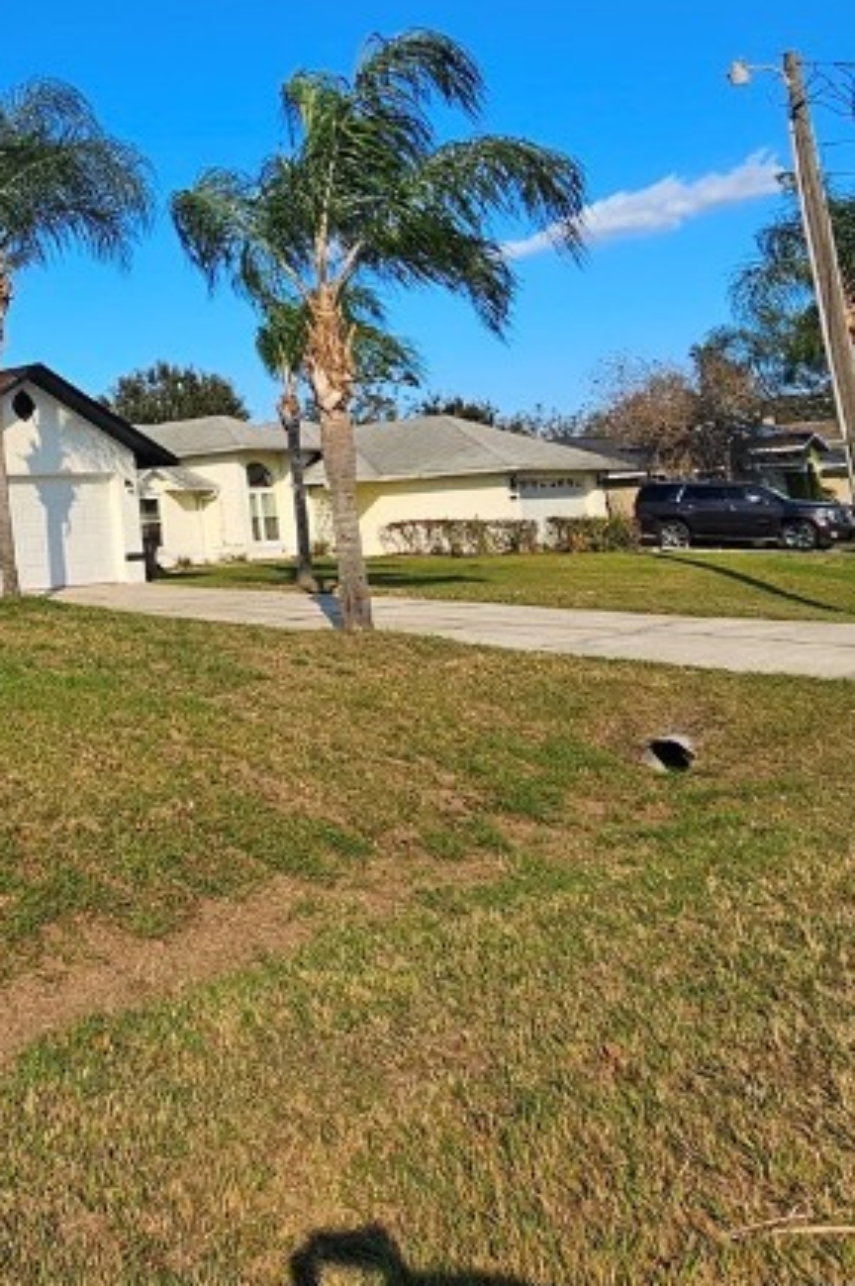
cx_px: -116
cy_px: 297
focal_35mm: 32
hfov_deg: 34.6
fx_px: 1142
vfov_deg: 55.5
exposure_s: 1/2476
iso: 50
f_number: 2.2
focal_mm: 2.2
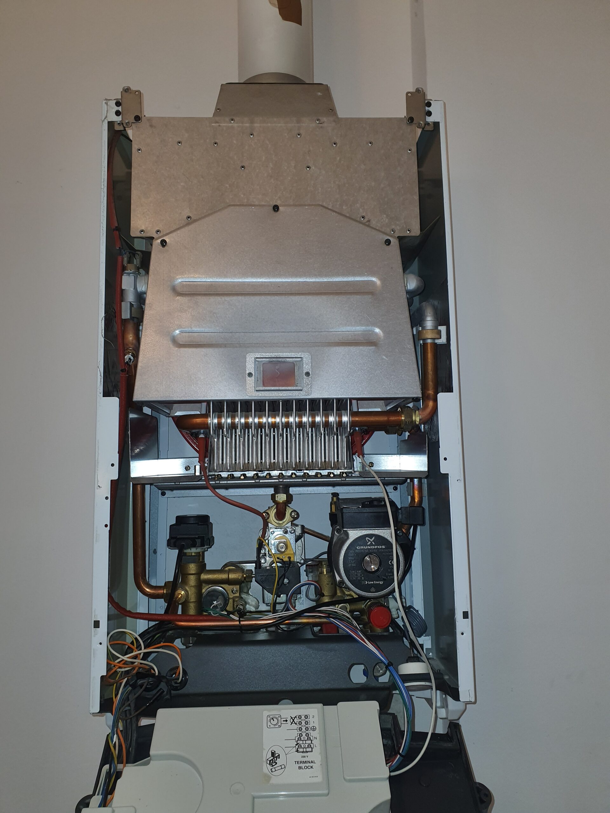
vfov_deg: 67.3
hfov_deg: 53.1
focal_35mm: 26
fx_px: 611
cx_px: 305
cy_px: 406
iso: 80
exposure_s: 1/50
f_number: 2.4
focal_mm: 4.3
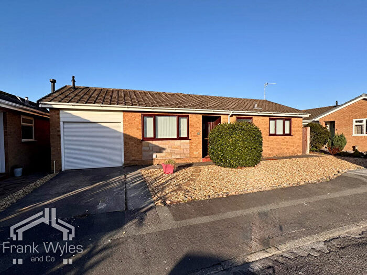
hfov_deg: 102.1
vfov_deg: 85.7
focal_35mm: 14
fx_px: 148
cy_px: 138
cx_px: 184
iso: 50
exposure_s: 1/1672
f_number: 2.2
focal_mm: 2.22
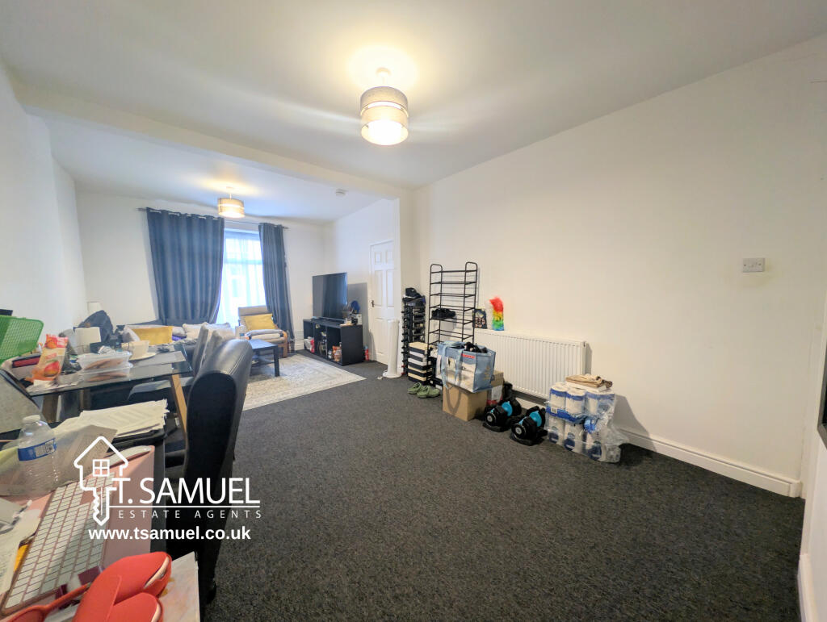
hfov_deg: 110.5
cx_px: 414
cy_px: 311
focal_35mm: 12
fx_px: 287
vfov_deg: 94.6
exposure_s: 1/33.2
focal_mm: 2.23
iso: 187
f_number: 1.95
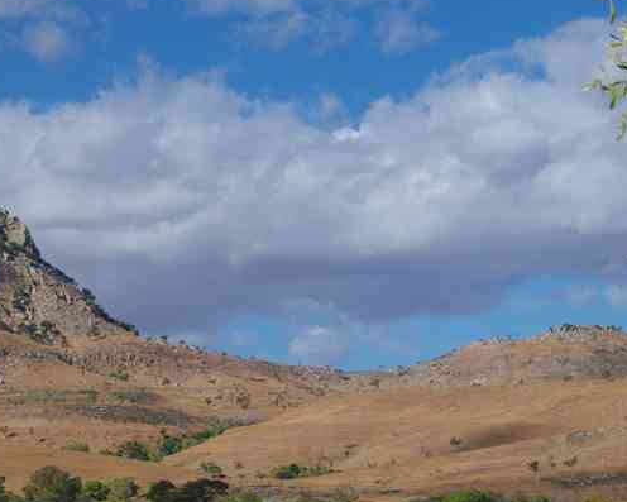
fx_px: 2894
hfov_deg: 12.3
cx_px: 192
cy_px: 382
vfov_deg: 9.9
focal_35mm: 156
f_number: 11
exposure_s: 1/125
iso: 200
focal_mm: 55
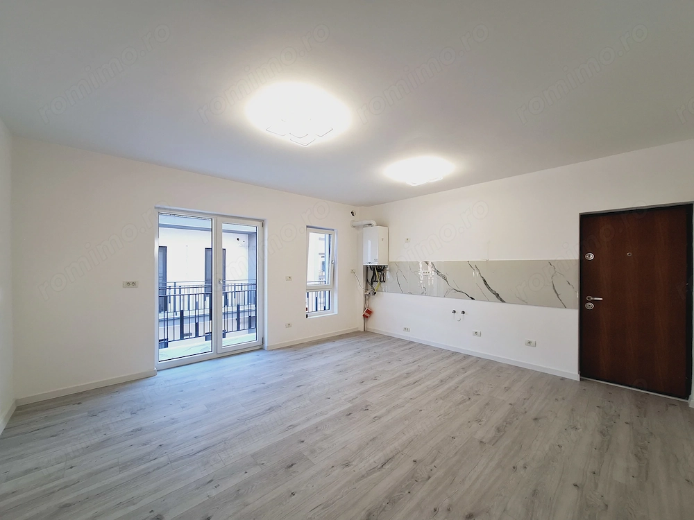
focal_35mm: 13
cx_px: 347
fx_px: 261
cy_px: 260
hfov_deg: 106.2
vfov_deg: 89.9
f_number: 2.2
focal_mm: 1.74
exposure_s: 1/50
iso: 50
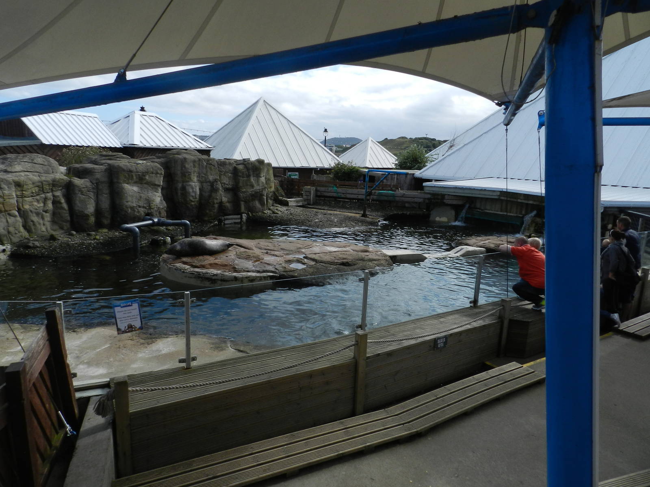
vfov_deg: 58.9
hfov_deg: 73.9
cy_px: 244
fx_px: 432
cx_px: 325
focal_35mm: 23
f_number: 4
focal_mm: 4
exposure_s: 1/1000
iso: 160
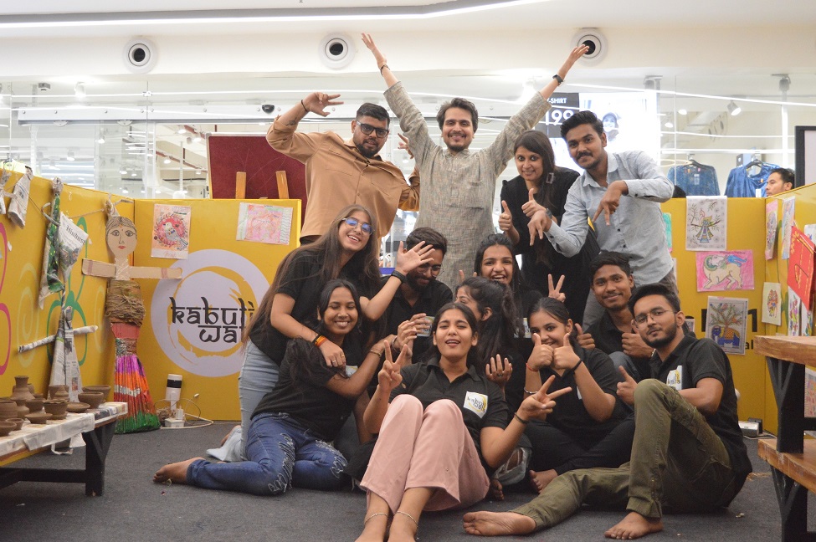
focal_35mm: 45
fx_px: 1019
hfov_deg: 43.6
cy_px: 271
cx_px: 408
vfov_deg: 29.8
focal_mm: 30
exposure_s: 1/200
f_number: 4.2
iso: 3200
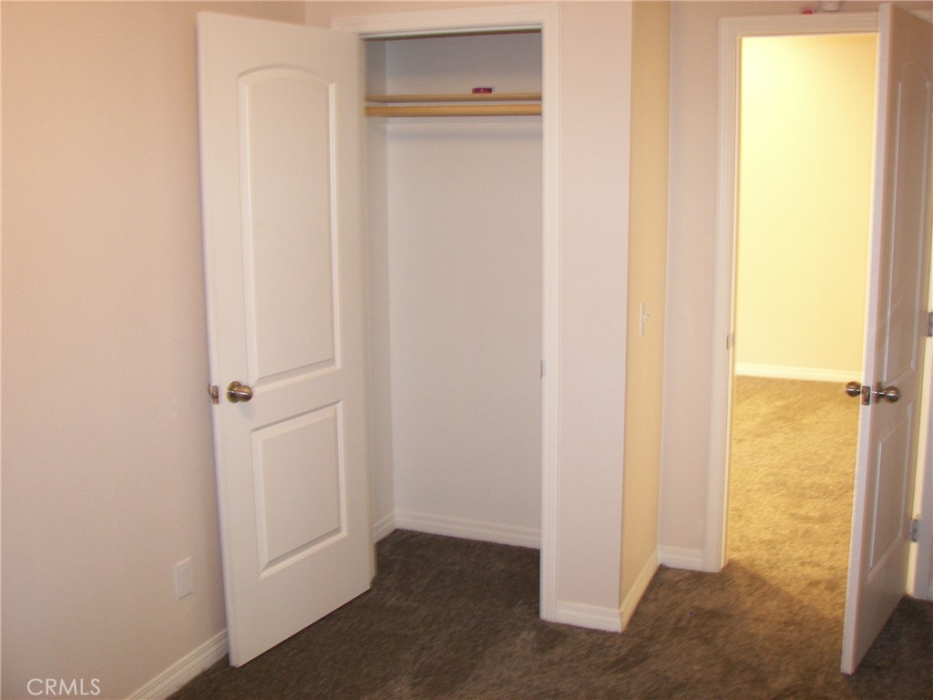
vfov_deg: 39.7
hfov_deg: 51.4
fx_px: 970
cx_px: 466
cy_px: 350
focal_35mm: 36
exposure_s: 1/5
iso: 100
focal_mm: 6
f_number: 2.8
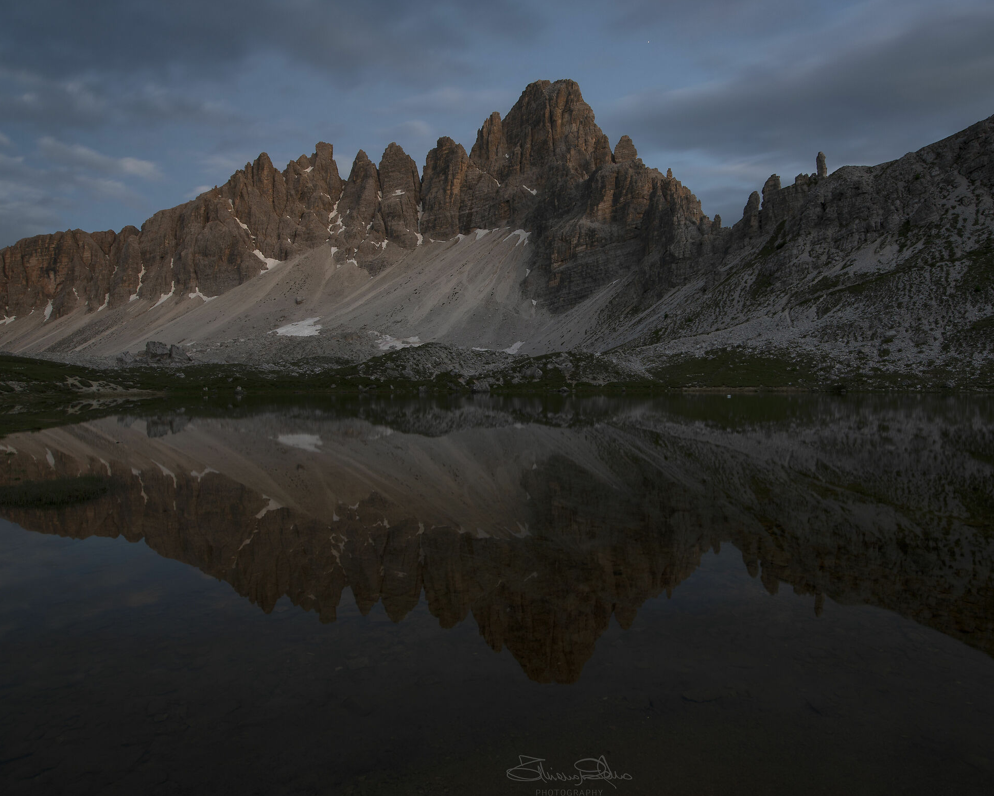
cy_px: 399
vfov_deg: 65.5
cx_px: 562
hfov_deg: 77.3
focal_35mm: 21
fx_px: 618
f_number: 10
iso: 50
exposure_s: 13
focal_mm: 18
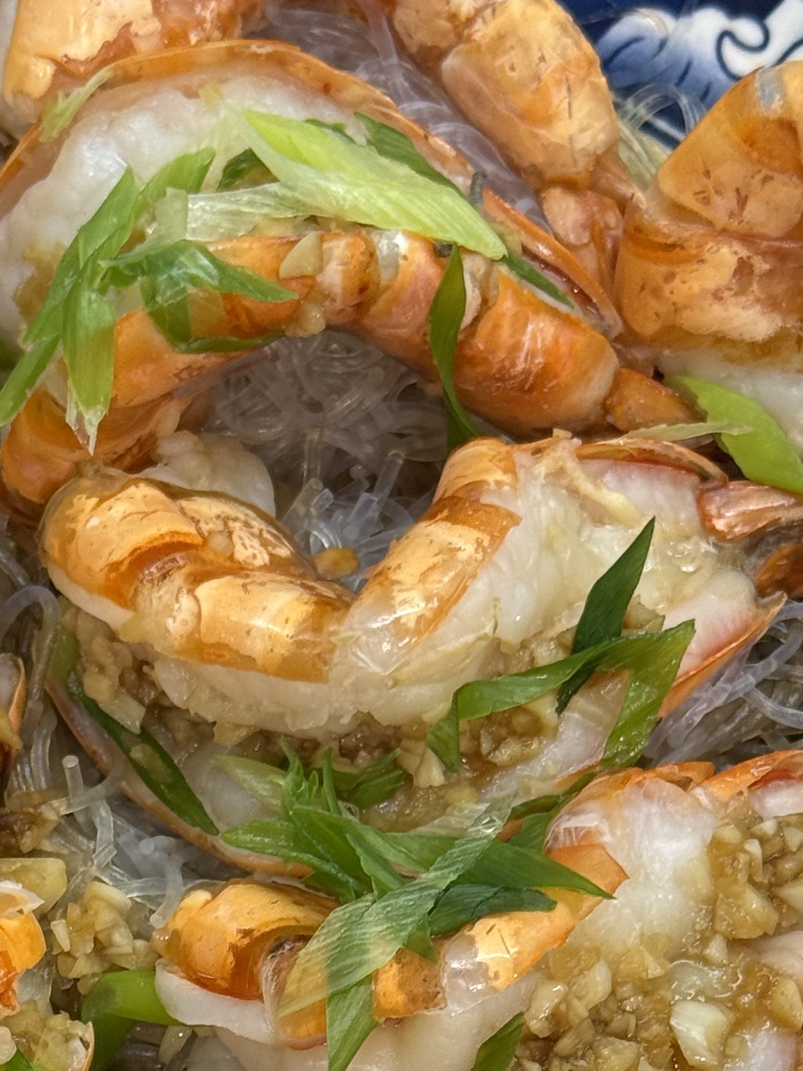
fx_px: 3711
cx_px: 106
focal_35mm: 120
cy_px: 1029
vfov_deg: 16.1
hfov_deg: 12.3
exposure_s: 1/60
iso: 64
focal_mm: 6.76
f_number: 1.78
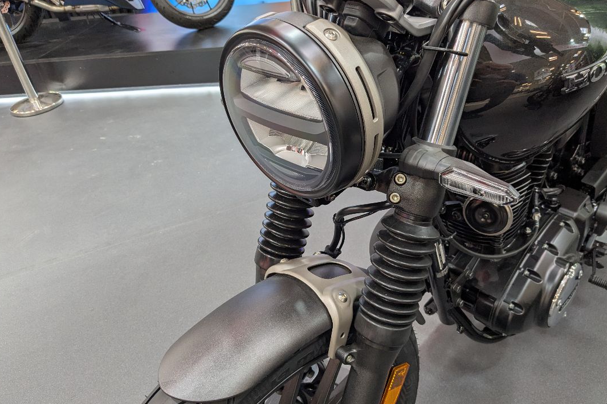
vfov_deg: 45.0
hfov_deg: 63.7
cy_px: 196
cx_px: 306
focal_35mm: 29
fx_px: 489
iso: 92
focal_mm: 4.38
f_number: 1.73
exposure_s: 1/99.9
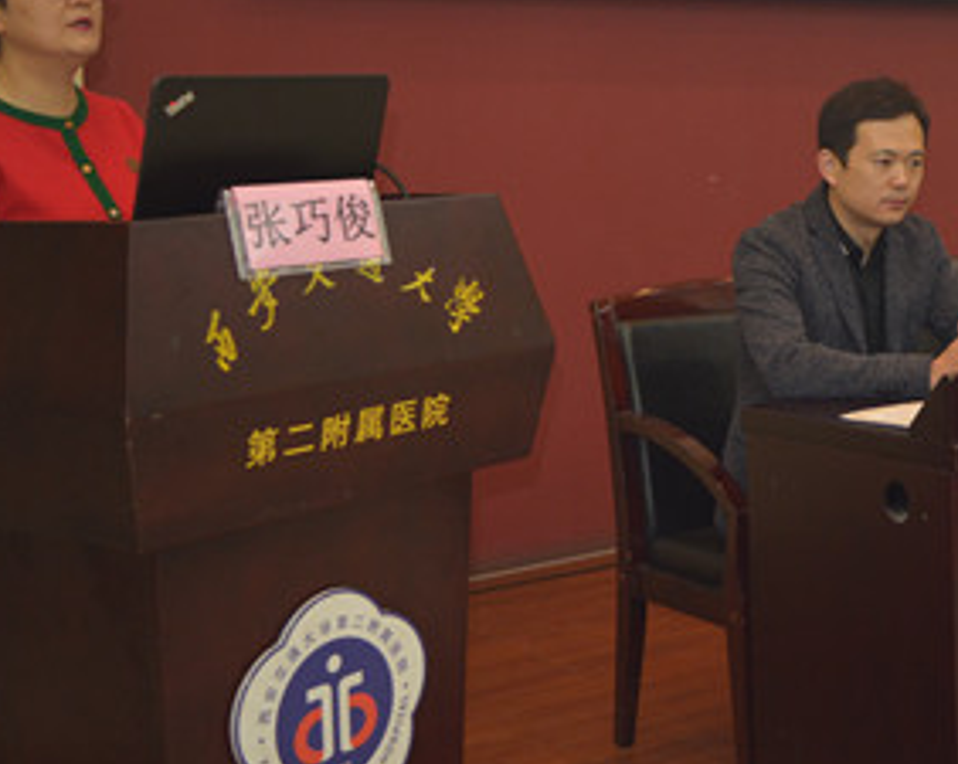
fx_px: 1869
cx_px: 917
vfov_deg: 22.8
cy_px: 146
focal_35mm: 66
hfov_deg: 27.4
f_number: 3.8
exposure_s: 1/30
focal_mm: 22
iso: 720
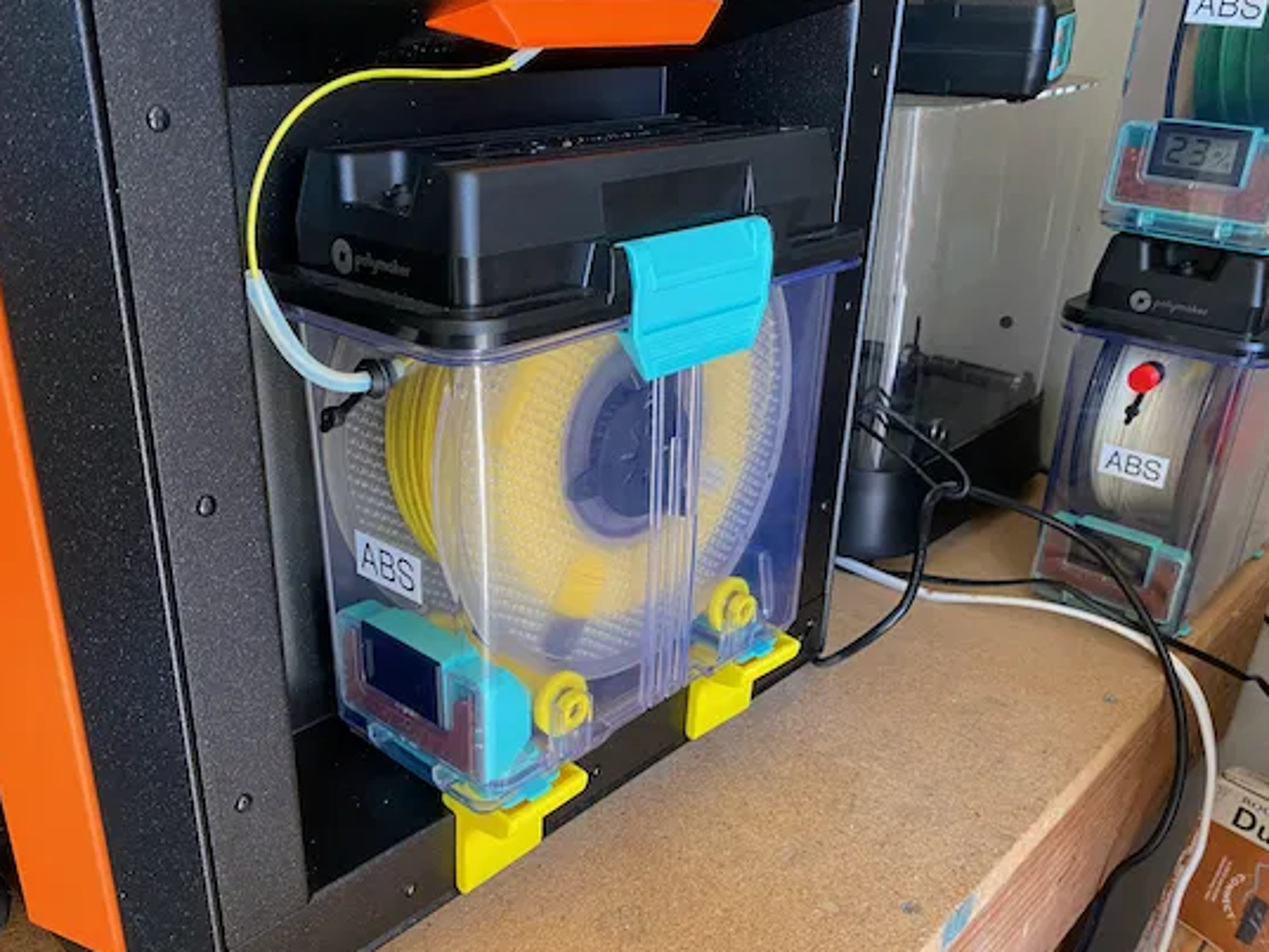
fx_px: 1137
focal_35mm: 31
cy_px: 524
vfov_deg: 45.4
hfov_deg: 58.2
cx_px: 574
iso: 125
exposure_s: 1/60
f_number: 1.8
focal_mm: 4.25
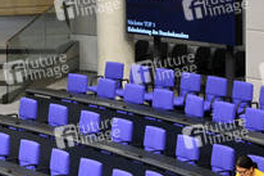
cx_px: 181
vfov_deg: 7.8
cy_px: 101
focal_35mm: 175
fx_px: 1282
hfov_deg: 11.7
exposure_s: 1/125
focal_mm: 80
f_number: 5.6
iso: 6400
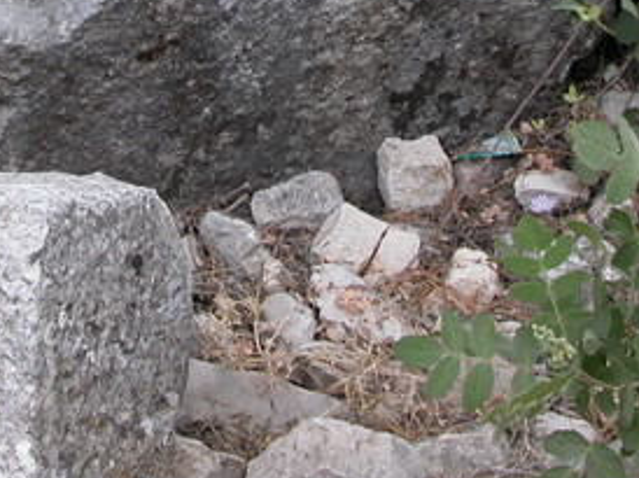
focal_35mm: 114
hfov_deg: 17.1
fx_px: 2103
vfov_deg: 12.6
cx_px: 84
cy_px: -119
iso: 100
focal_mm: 10
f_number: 4.6
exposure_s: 1/157
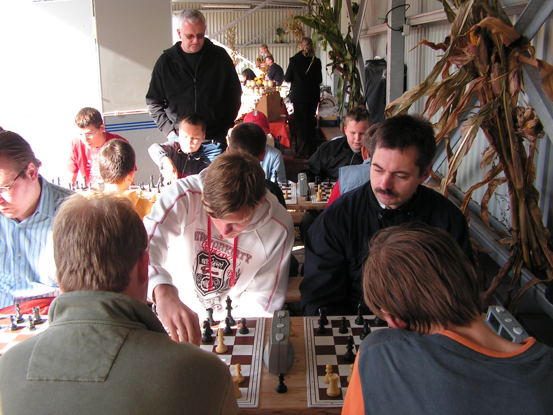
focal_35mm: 36
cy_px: 208
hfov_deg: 51.4
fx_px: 575
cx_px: 276
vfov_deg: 39.7
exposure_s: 1/100
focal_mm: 6
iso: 64
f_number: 3.2
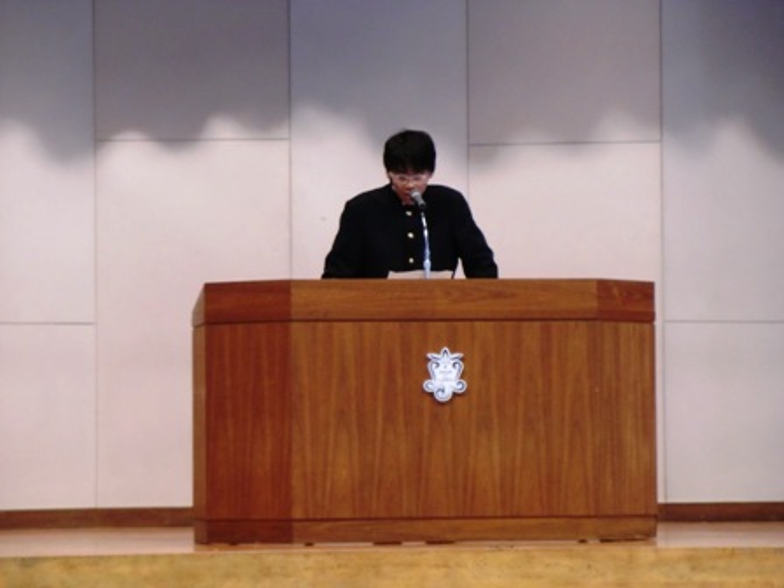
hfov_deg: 11.8
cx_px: 392
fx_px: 3805
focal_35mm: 168
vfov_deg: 8.8
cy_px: 294
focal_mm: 30.1
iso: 400
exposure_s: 1/13
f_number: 4.8
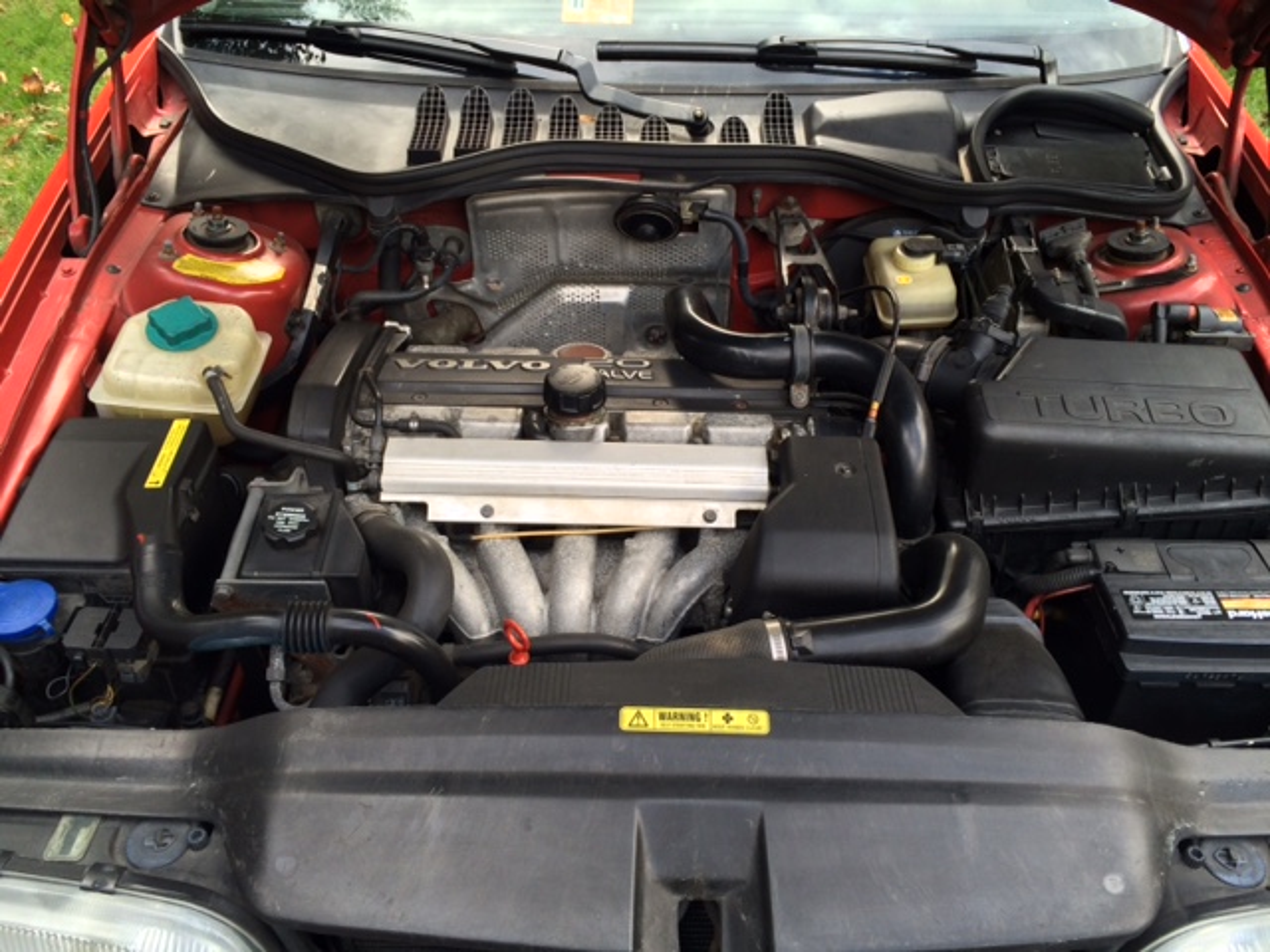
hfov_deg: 61.7
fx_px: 1064
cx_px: 635
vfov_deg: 48.2
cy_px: 476
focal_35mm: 29
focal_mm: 4.15
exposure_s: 1/120
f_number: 2.2
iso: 50
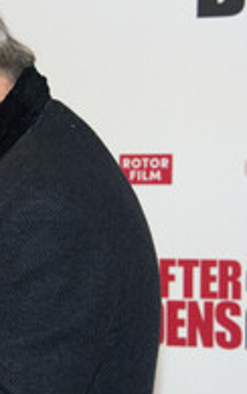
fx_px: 1980
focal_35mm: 184
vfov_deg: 11.4
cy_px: 242
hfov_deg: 7.1
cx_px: -90
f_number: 6.3
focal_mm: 78
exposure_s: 1/125
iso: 1600
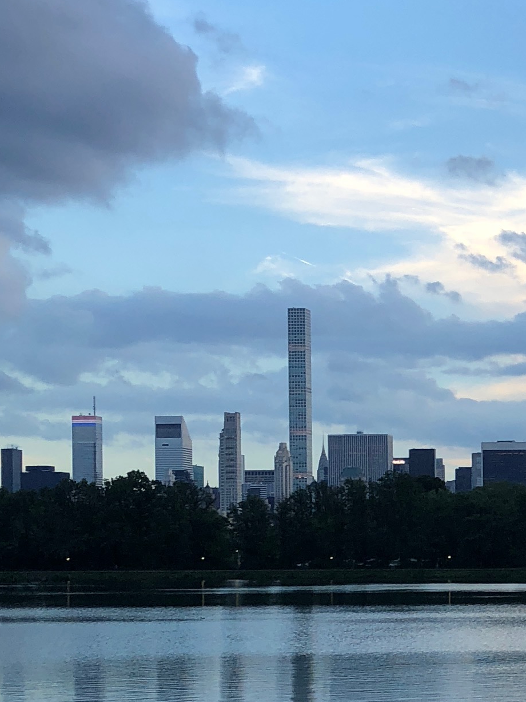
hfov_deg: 15.2
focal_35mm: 92
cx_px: 710
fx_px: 1864
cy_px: 582
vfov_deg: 21.0
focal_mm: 3.99
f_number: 1.8
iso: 20
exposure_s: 1/125
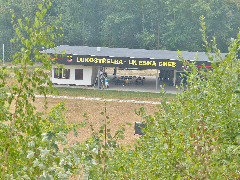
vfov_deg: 11.1
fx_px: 922
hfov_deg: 14.8
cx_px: 120
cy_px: 90
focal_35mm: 133
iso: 100
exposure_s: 1/200
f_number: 4
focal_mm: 21.8
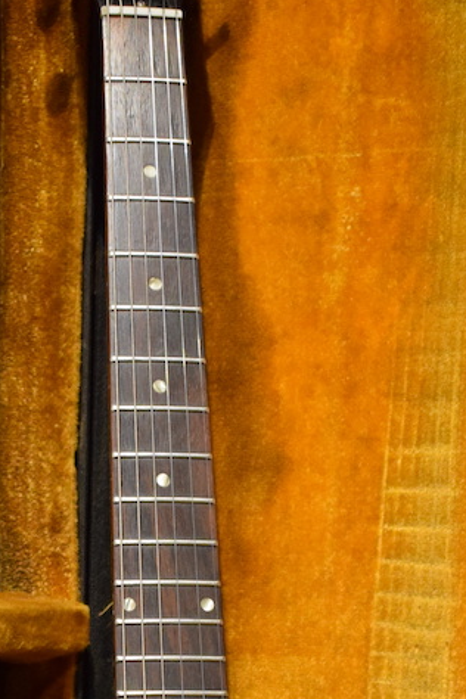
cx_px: 187
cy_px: 814
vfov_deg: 16.6
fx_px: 2302
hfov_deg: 11.6
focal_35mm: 119
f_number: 4
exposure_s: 1/30
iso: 2200
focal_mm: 25
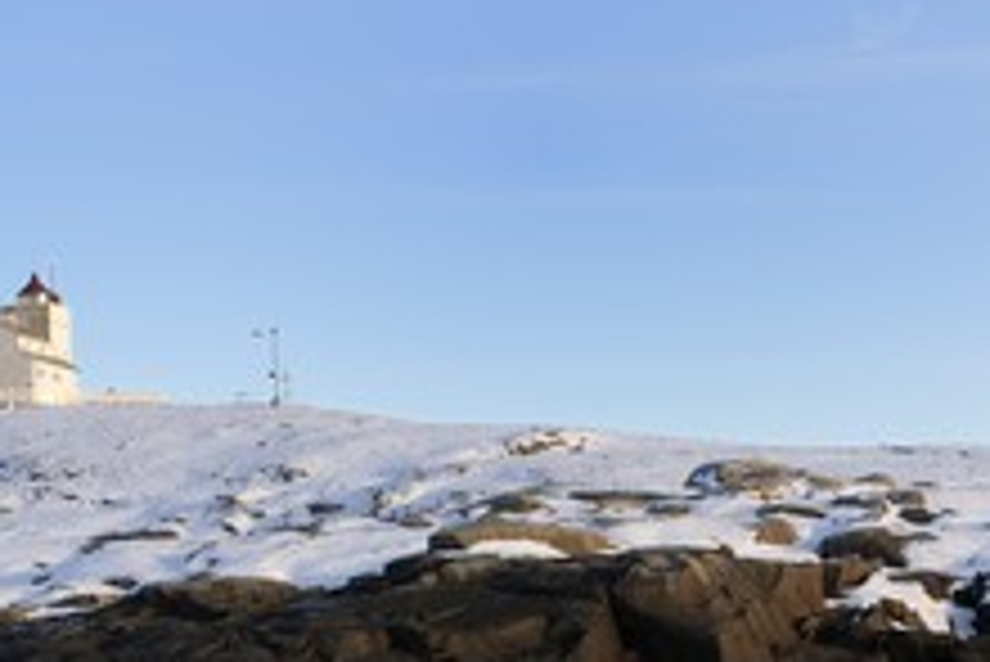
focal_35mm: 126
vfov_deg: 10.8
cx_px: 112
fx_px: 3467
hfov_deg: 16.1
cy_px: 621
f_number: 7.1
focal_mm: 66
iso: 200
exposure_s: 1/250
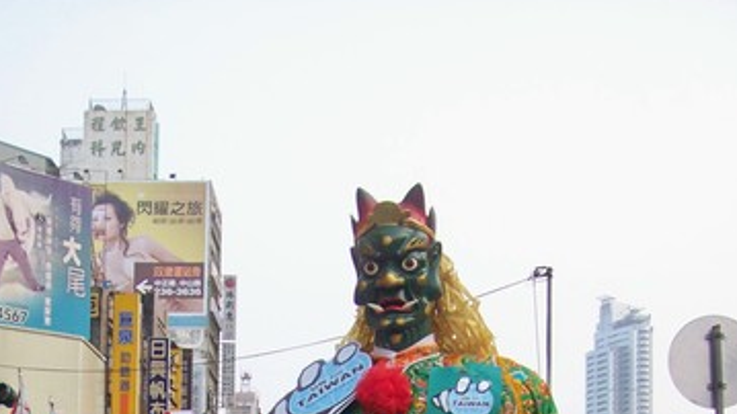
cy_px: 601
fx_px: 1212
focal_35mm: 62
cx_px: 311
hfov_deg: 33.8
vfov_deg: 17.6
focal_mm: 5.6
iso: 80
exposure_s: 1/125
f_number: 2.7
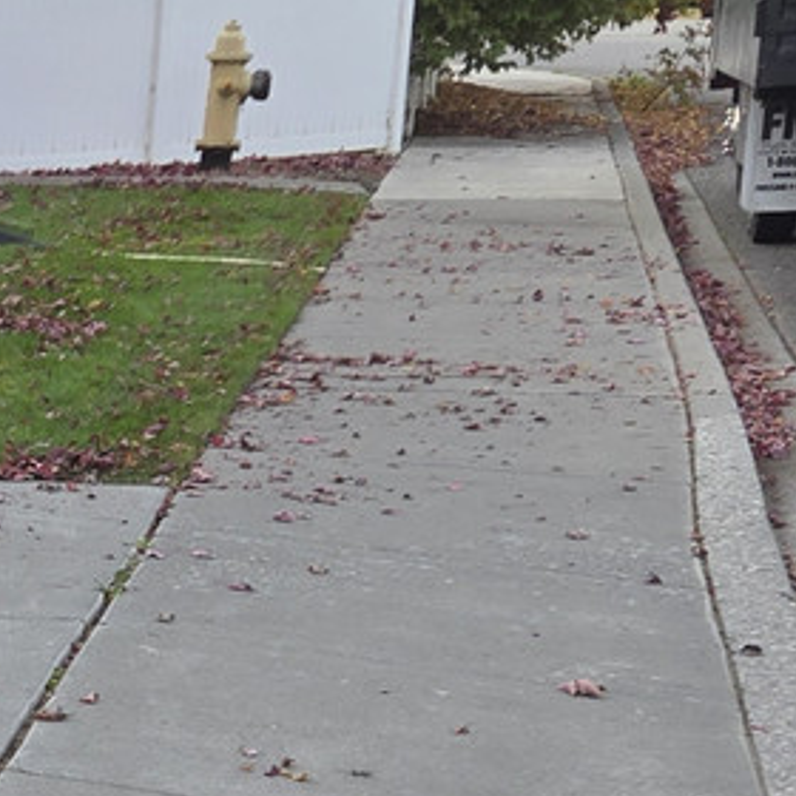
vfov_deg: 13.3
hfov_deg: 12.2
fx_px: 3226
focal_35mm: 124
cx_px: -864
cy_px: 1171
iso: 25
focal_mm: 5.4
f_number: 1.8
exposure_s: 1/767
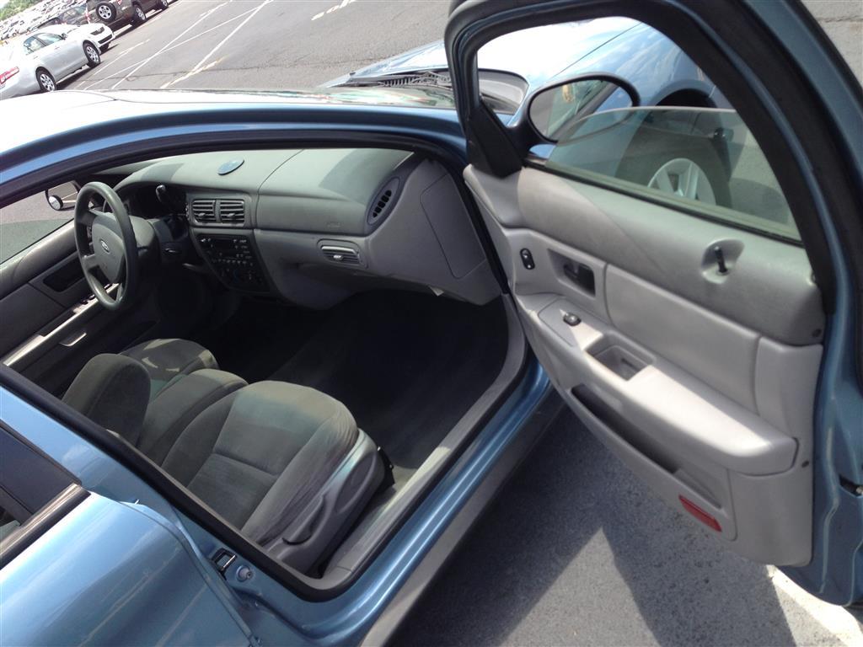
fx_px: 823
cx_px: 432
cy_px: 324
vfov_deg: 42.9
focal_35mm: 33
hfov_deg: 55.4
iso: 50
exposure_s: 1/401
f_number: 2.4
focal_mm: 4.13
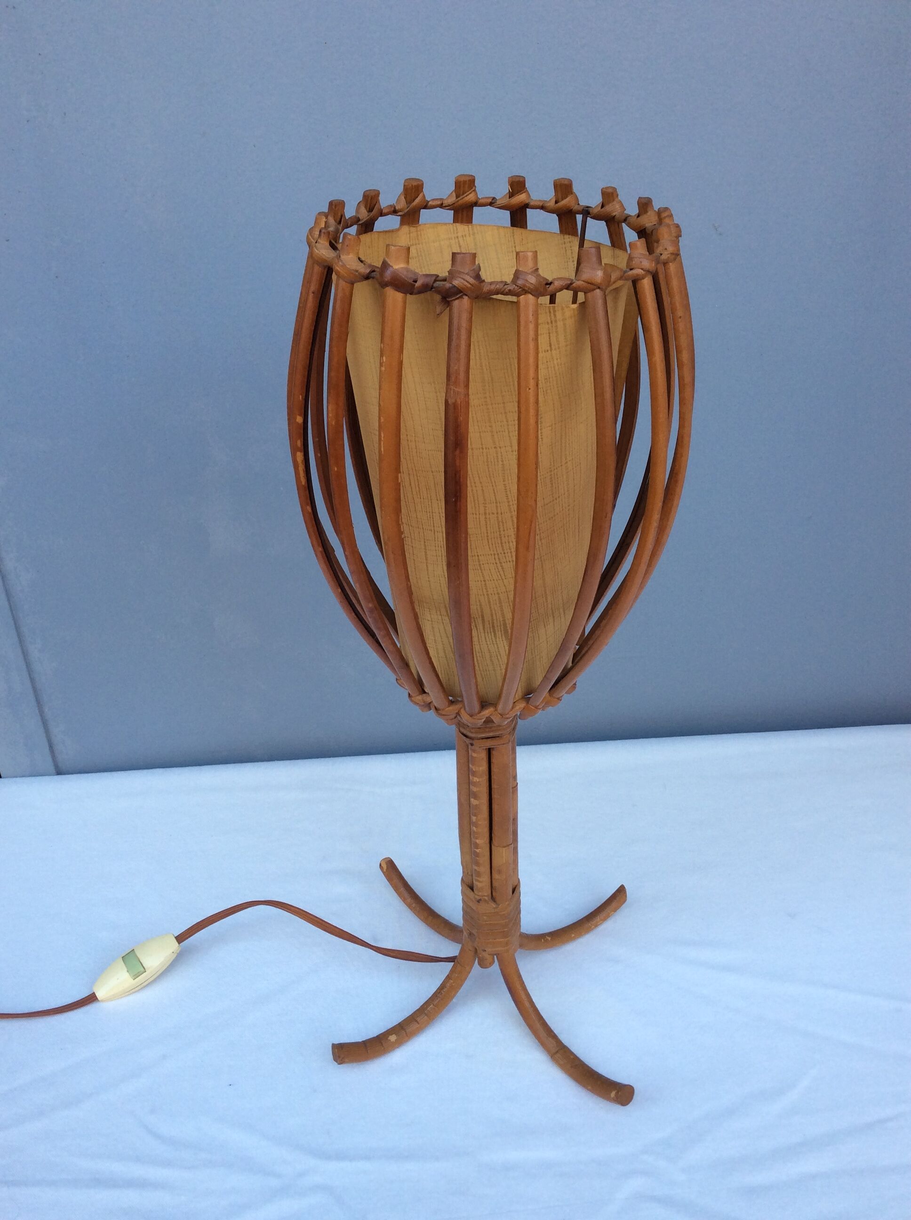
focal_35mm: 32
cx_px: 456
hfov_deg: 44.1
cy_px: 610
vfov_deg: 56.9
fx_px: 1126
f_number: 2.4
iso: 32
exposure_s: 1/186
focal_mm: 3.3
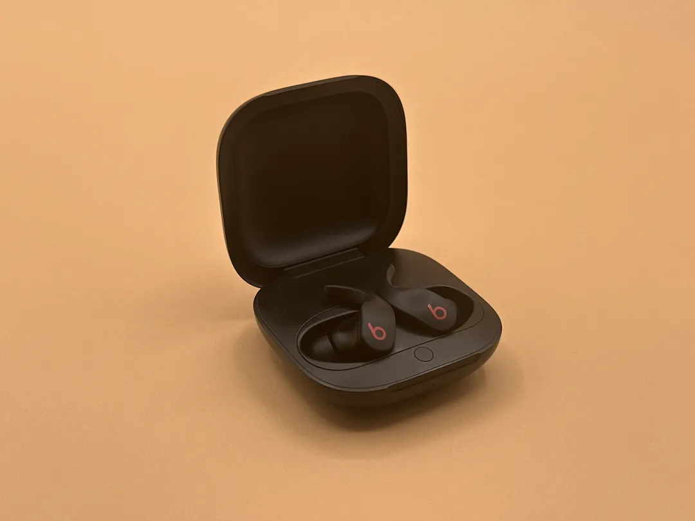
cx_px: 348
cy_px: 260
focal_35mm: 48
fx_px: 964
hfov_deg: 39.7
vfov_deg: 30.3
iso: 50
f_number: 1.78
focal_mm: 6.86
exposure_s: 1/184
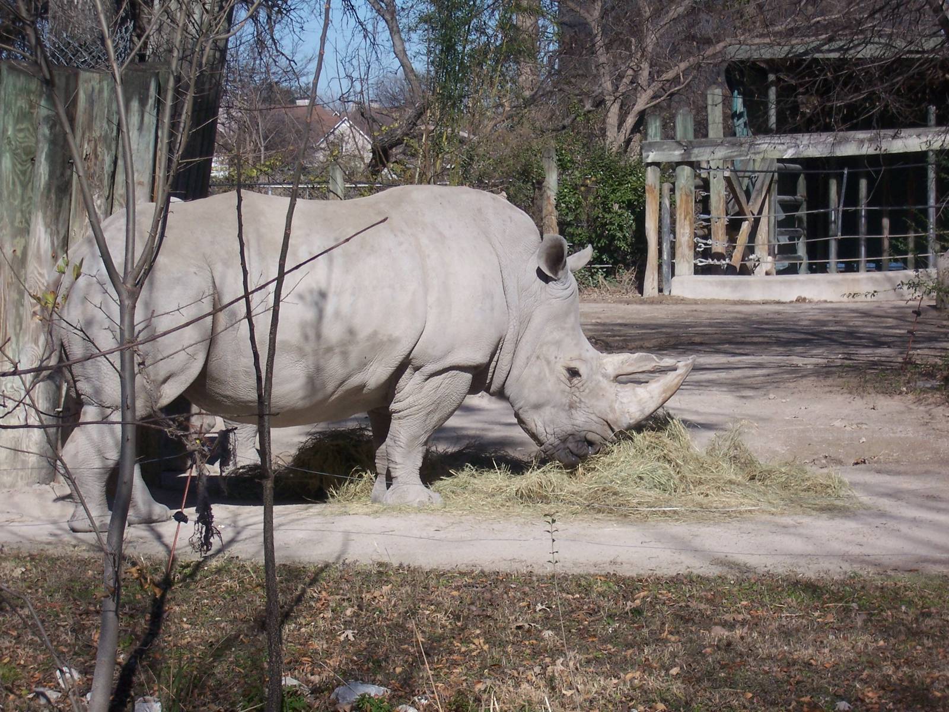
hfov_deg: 14.9
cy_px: 356
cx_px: 474
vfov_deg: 11.2
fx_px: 3619
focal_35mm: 132
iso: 80
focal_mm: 22
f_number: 6.7
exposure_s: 1/500
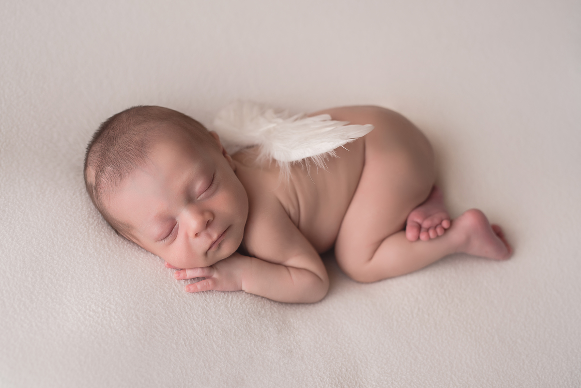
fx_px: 807
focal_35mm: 50
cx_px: 290
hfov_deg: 39.6
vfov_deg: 27.0
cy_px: 194
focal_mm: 50
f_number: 2.8
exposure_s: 1/160
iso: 160
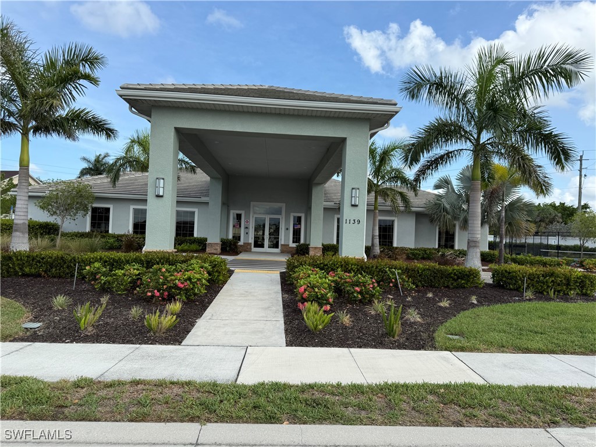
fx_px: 413
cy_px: 224
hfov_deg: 71.6
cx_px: 298
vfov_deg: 56.8
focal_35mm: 24
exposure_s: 1/2703
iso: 80
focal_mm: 6.76
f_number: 1.78
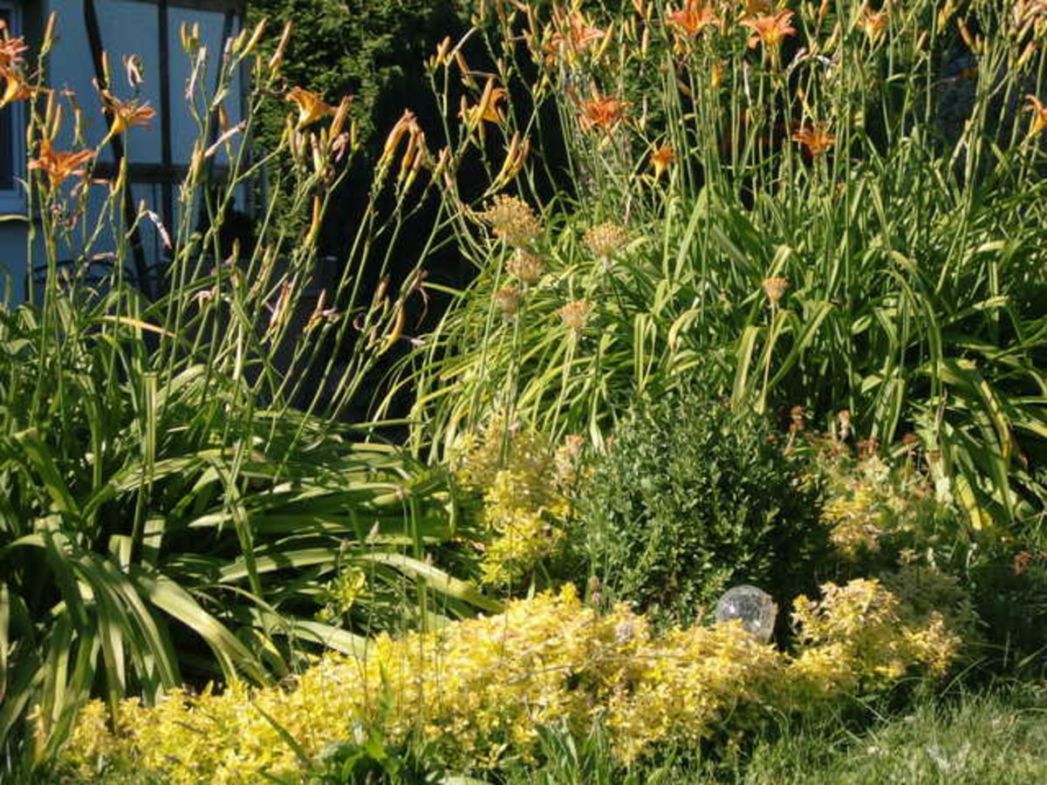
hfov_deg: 18.2
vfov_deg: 13.7
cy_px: 392
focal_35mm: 108
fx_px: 3267
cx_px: 524
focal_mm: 18.9
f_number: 5.3
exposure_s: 1/250
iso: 64
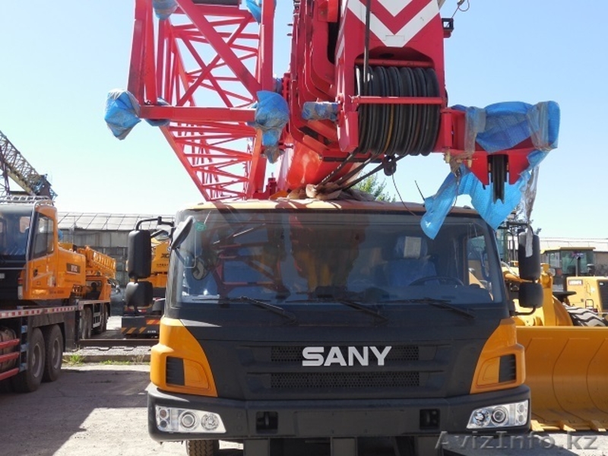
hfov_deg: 49.0
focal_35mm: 38
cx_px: 304
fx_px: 667
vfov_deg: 37.7
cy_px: 228
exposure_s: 1/400
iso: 125
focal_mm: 6.8
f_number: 4.2
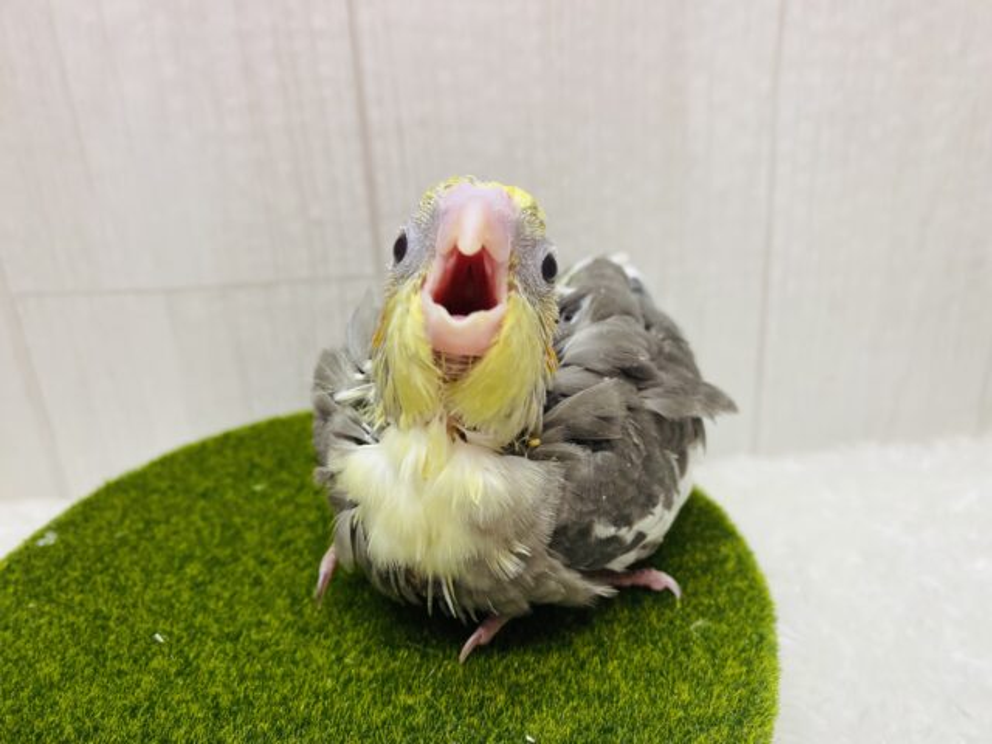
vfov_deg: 54.9
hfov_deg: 69.4
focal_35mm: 25
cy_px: 372
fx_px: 716
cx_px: 496
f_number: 1.8
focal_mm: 4.25
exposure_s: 1/100
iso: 100
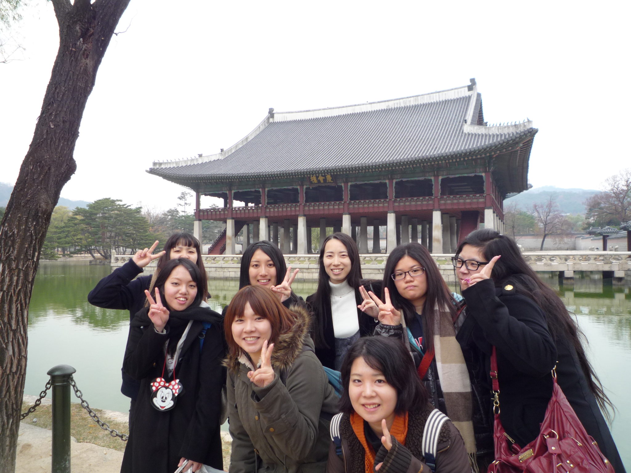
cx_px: 316
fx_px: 456
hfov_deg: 69.4
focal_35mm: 25
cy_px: 236
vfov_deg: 54.9
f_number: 2.8
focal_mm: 4.4
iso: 100
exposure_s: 1/160
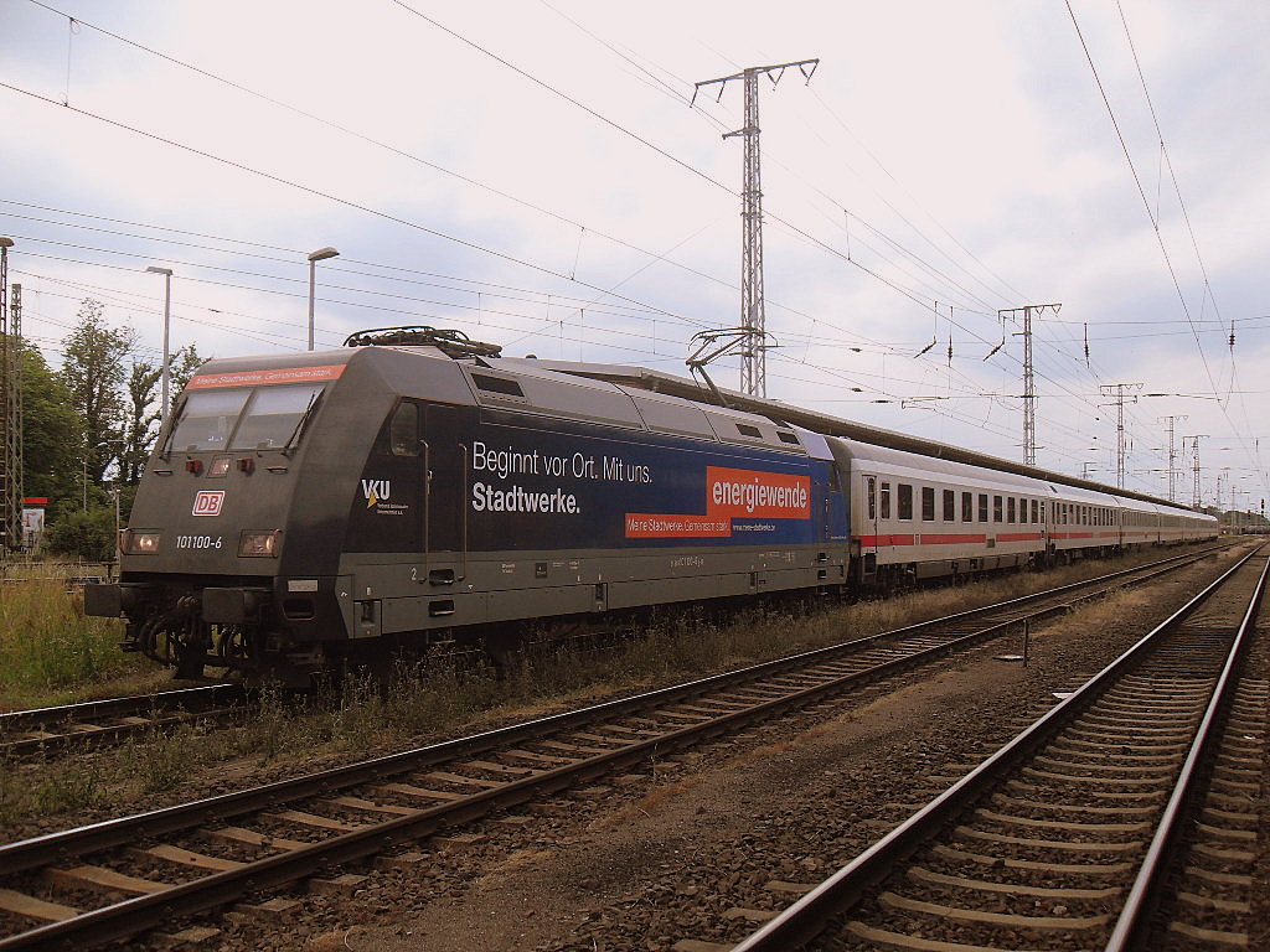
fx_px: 1247
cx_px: 635
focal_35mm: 34
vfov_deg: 41.8
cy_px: 476
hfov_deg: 54.0
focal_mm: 6.3
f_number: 7
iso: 80
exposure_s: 1/180
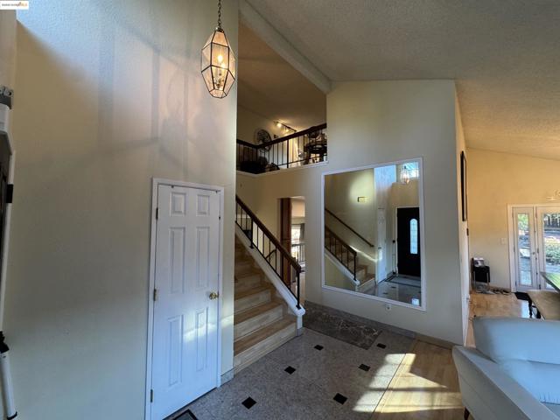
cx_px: 280
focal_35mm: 14
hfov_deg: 102.1
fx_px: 226
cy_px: 210
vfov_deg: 85.7
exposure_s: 1/60
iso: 200
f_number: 2.2
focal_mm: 2.22
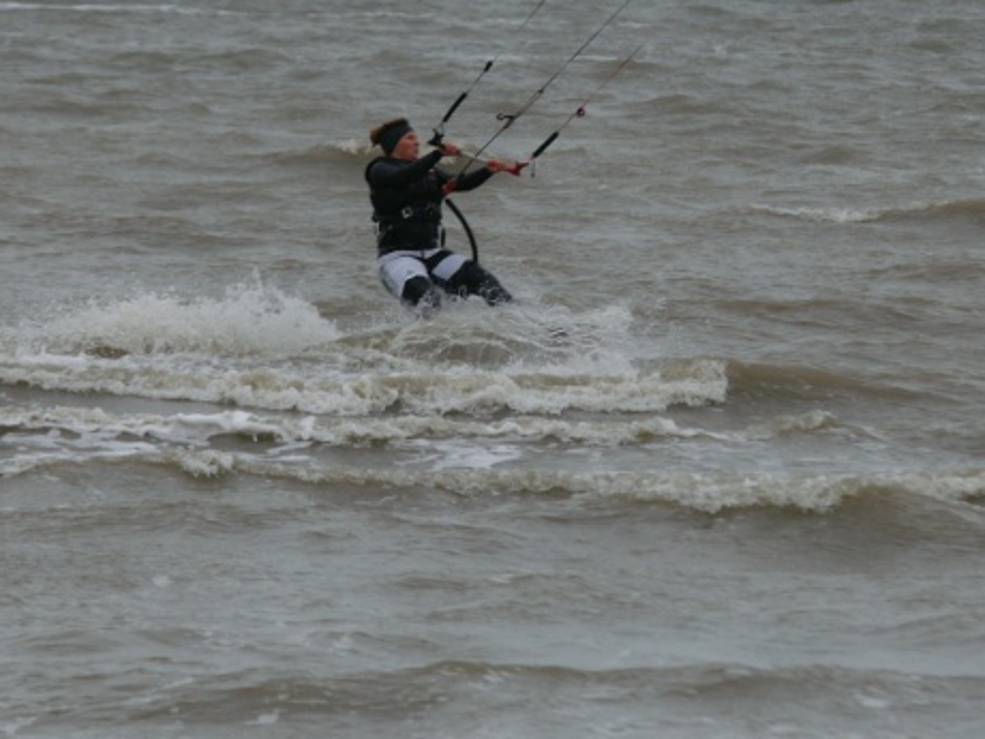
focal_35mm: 501
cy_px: 229
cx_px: 518
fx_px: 14256
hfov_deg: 4.0
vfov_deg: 3.0
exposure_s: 1/300
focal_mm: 200
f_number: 7.1
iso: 400
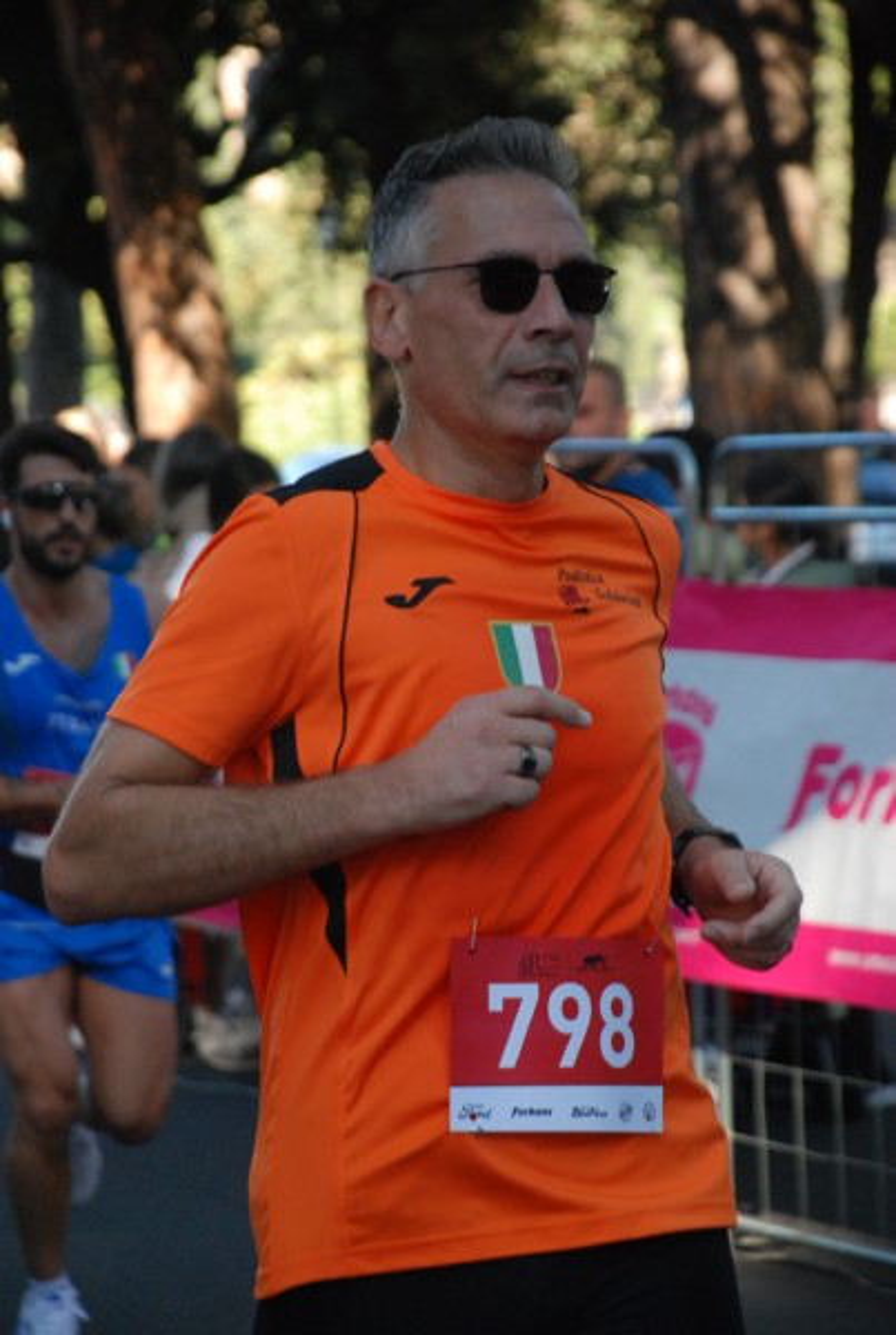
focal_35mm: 180
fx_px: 6685
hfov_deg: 7.7
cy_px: 668
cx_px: 448
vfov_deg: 11.4
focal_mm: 120
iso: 1000
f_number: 5.6
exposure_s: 1/400
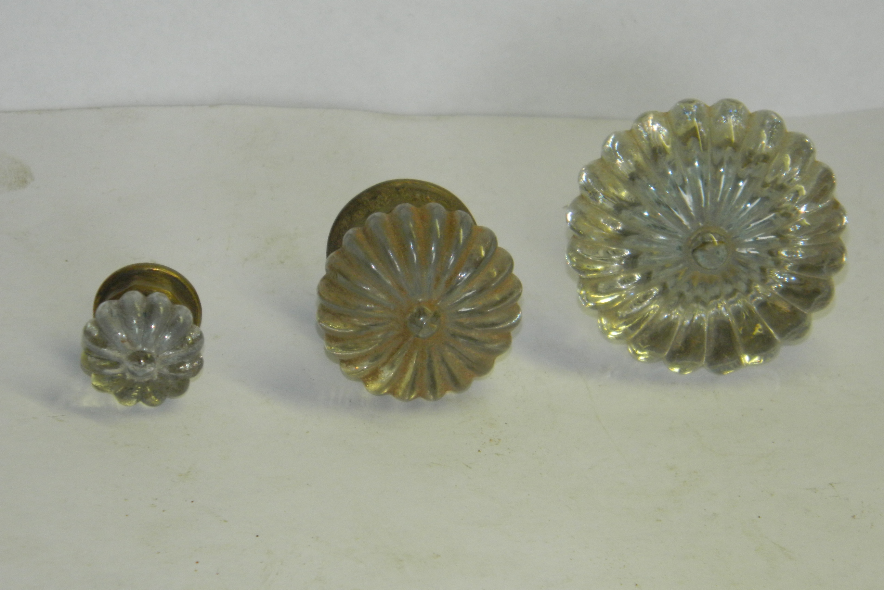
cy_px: 268
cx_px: 442
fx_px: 7121
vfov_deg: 4.7
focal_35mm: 290
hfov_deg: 7.1
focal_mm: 50
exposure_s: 1/40
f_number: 5.6
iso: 200
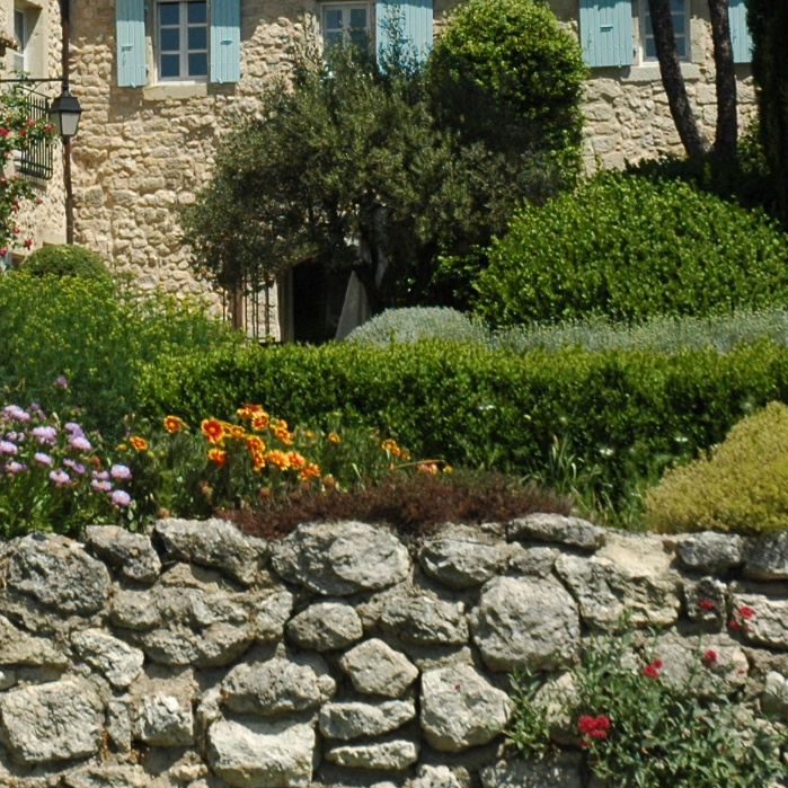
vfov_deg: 11.1
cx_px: 244
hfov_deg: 11.3
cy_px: -36
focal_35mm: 155
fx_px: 3992
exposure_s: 1/1000
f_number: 8
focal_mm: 38
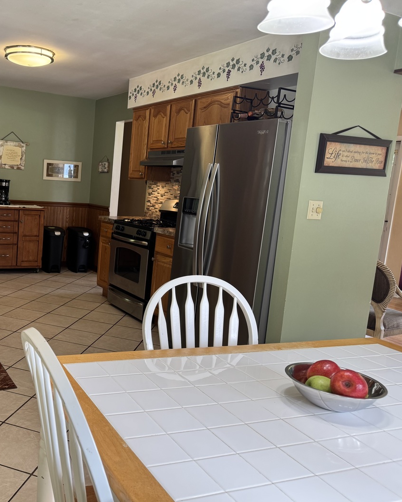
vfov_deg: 55.7
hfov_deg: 43.5
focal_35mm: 32
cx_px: 75
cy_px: 255
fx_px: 476
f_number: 1.78
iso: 125
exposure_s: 1/60
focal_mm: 6.76
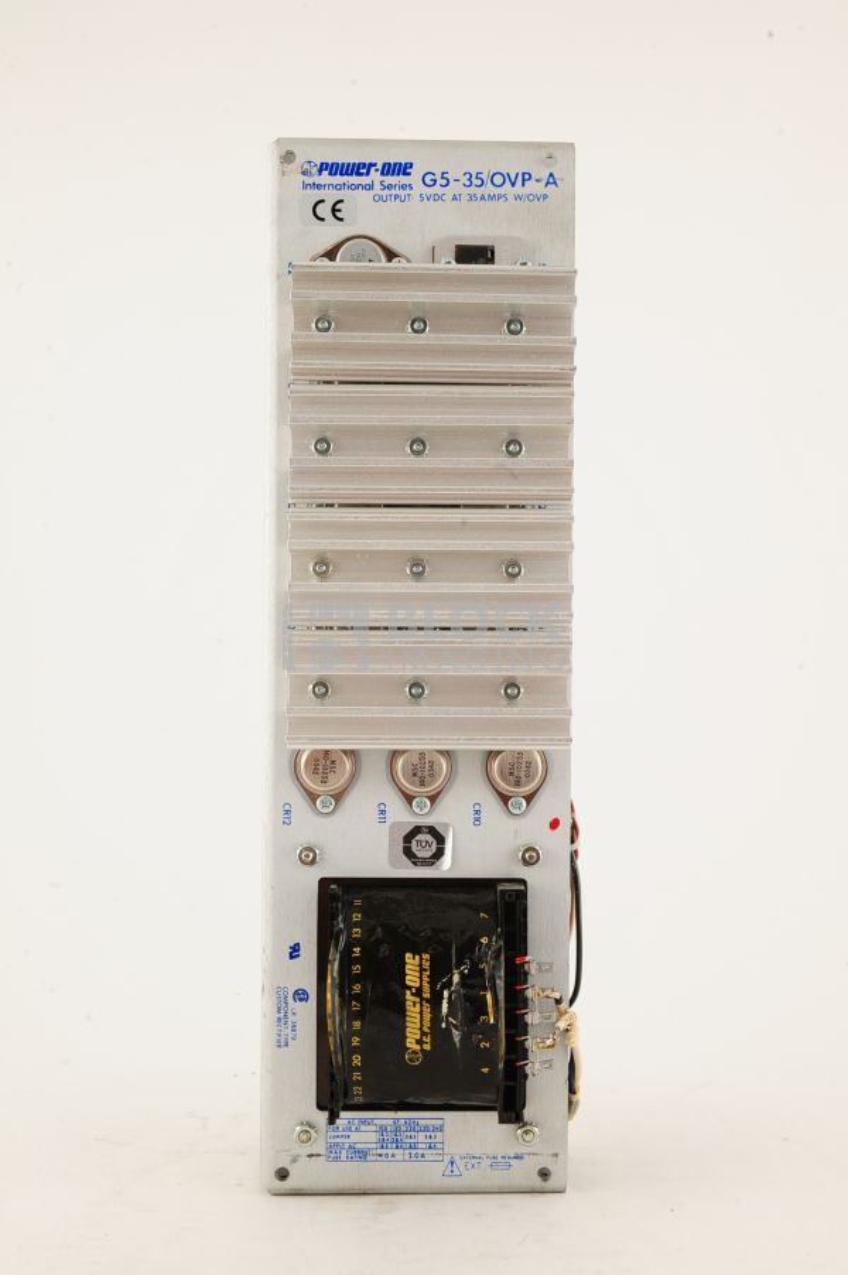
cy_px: 638
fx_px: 1769
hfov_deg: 27.0
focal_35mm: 50
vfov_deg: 39.6
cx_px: 424
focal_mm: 50
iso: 1600
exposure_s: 1/125
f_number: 13
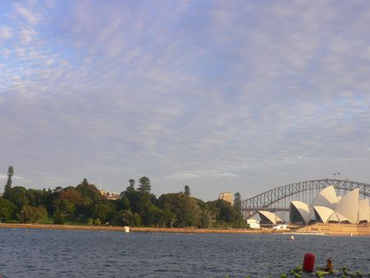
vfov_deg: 29.6
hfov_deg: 38.8
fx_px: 524
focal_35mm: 49
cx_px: 211
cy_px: 174
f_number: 2.8
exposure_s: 1/500
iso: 100
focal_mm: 5.8
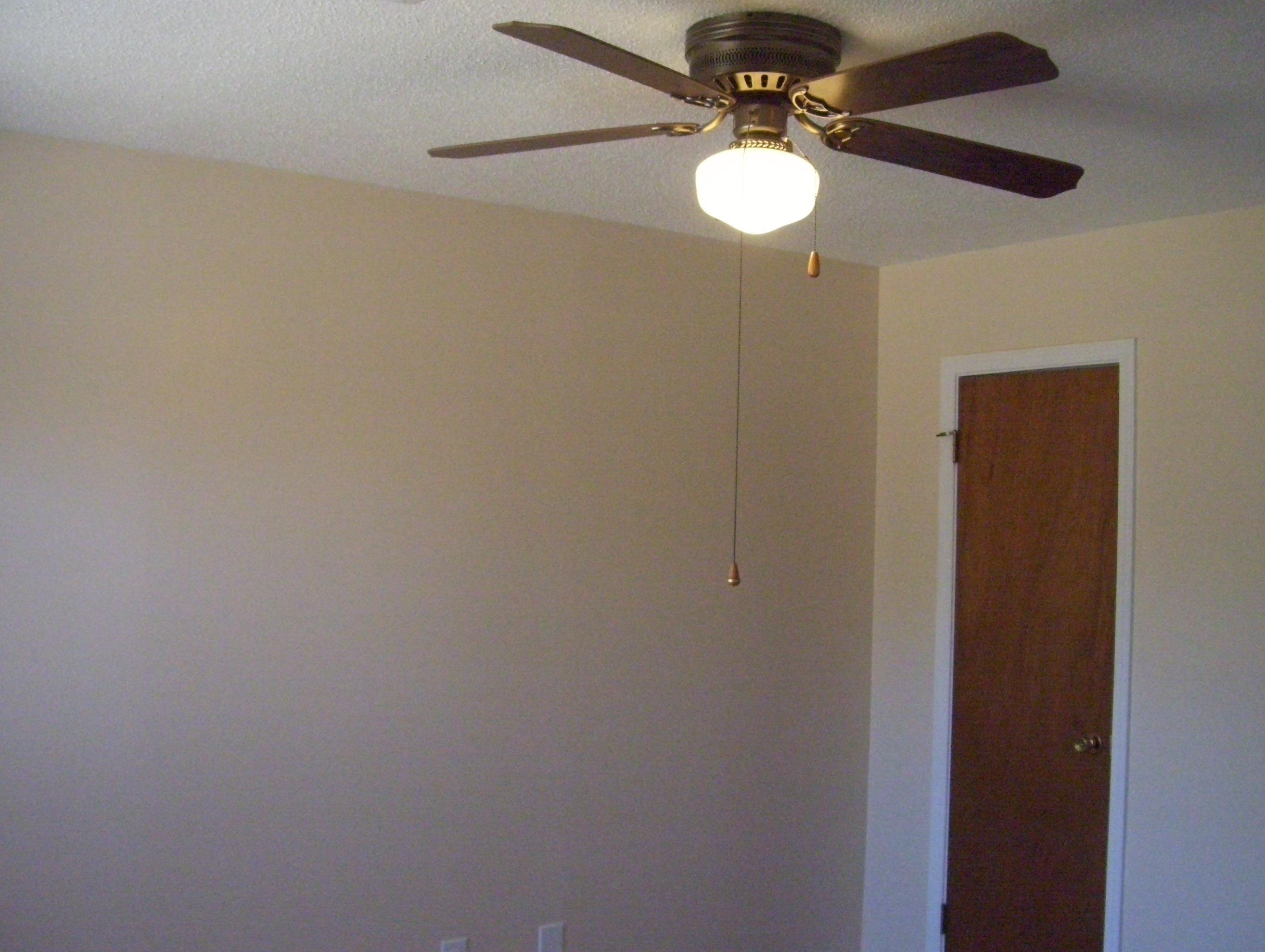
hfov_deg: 47.8
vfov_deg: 36.9
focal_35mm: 39
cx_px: 608
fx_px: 1427
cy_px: 466
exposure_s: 1/320
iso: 800
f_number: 2.7
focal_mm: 6
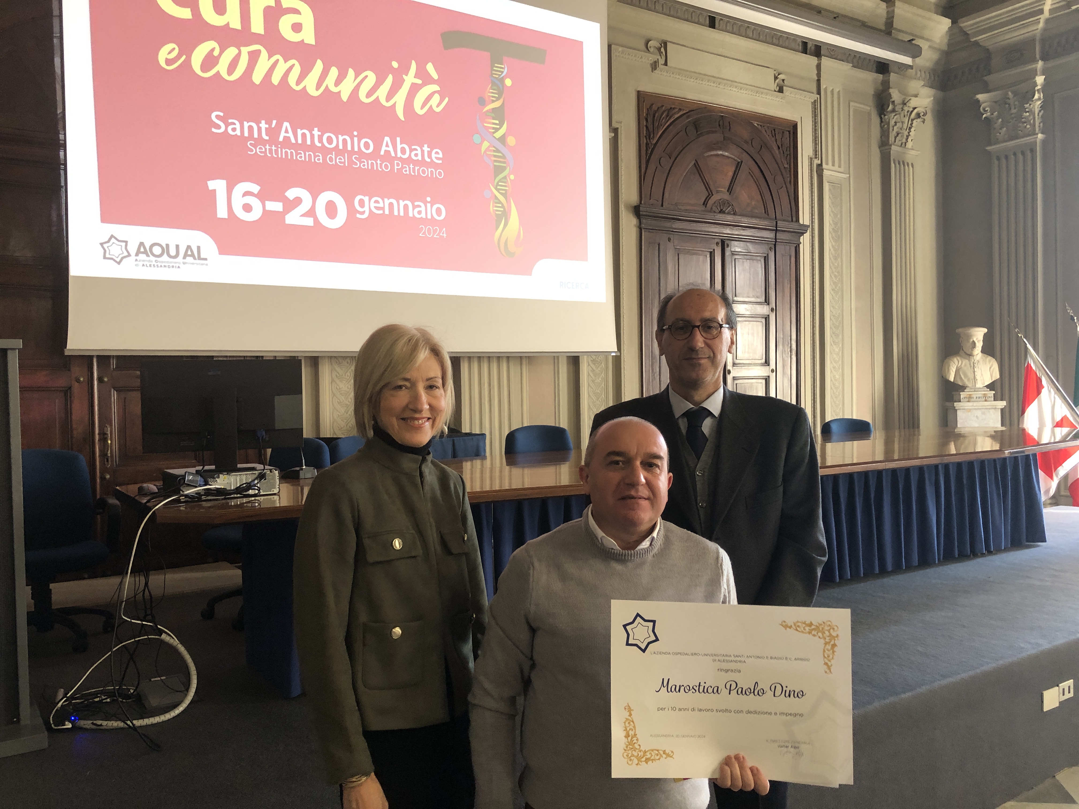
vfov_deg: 49.7
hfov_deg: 63.4
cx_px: 540
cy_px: 404
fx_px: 873
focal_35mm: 28
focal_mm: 3.99
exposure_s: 1/17
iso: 64
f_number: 1.8
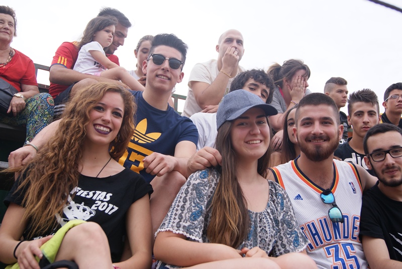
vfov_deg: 30.0
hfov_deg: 43.5
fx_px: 503
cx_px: 201
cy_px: 134
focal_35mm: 45
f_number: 4.5
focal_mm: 30
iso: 100
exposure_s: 1/125
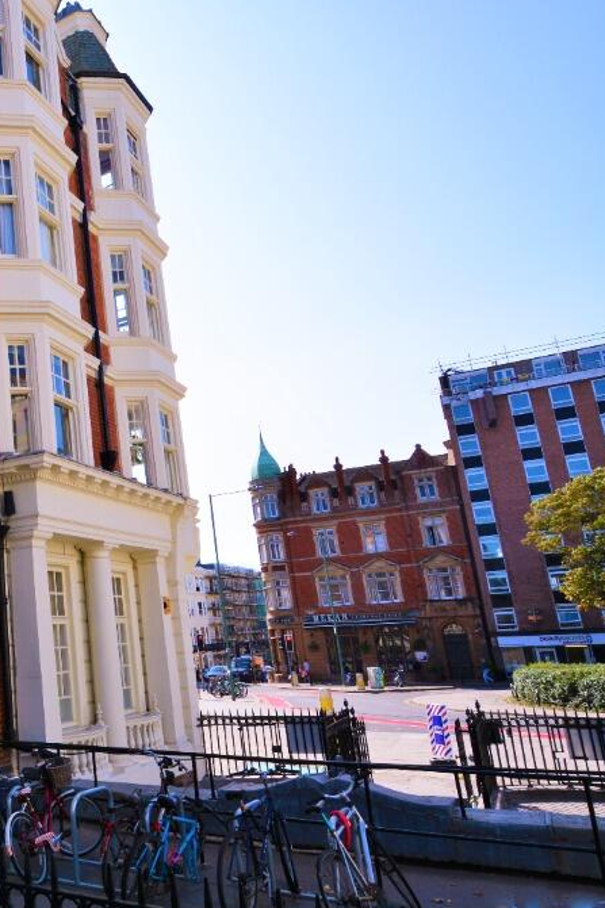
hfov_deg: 36.4
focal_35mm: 30
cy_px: 450
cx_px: -79
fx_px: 751
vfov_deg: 62.3
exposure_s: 1/80
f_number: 11
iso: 125
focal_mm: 13
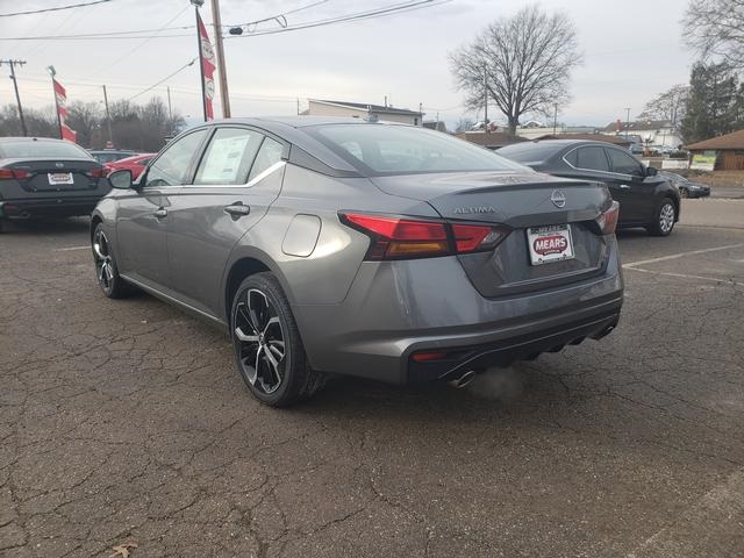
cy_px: 279
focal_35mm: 26
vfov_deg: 53.1
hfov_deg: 67.3
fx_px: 559
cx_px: 372
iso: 50
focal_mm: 4.3
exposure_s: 1/432
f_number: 2.4
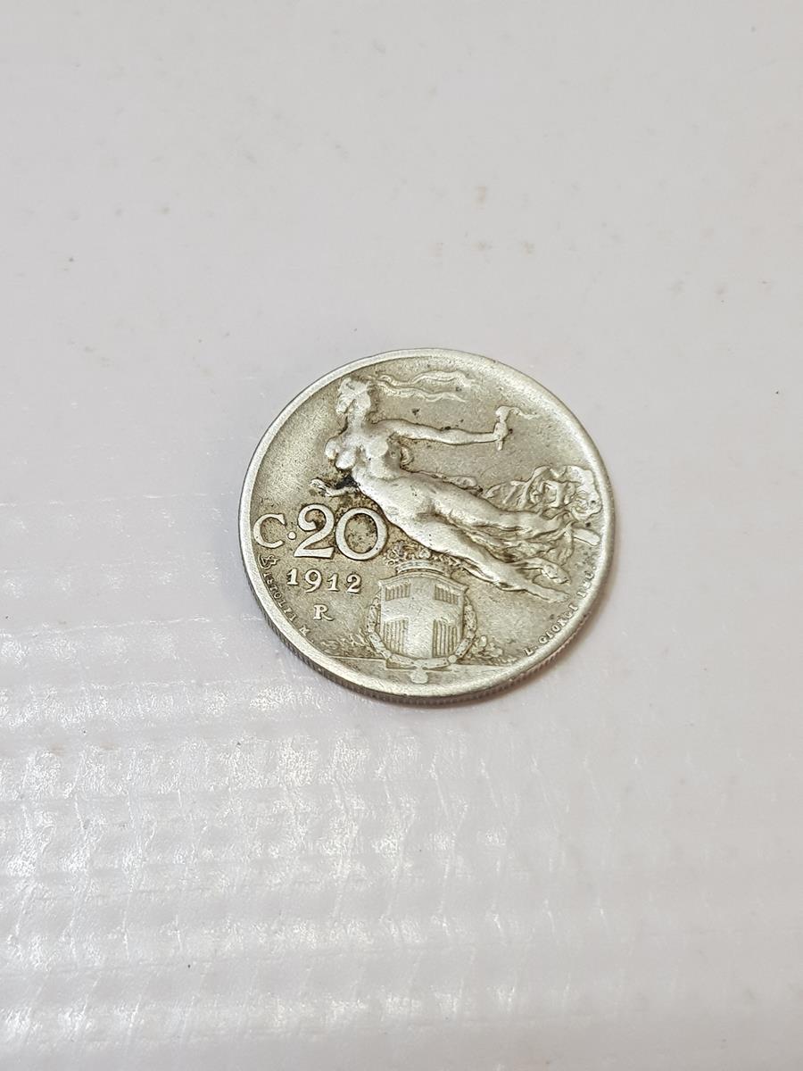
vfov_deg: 67.3
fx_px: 804
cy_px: 536
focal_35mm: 26
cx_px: 402
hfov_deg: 53.1
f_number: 1.7
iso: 40
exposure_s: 1/118
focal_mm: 4.3
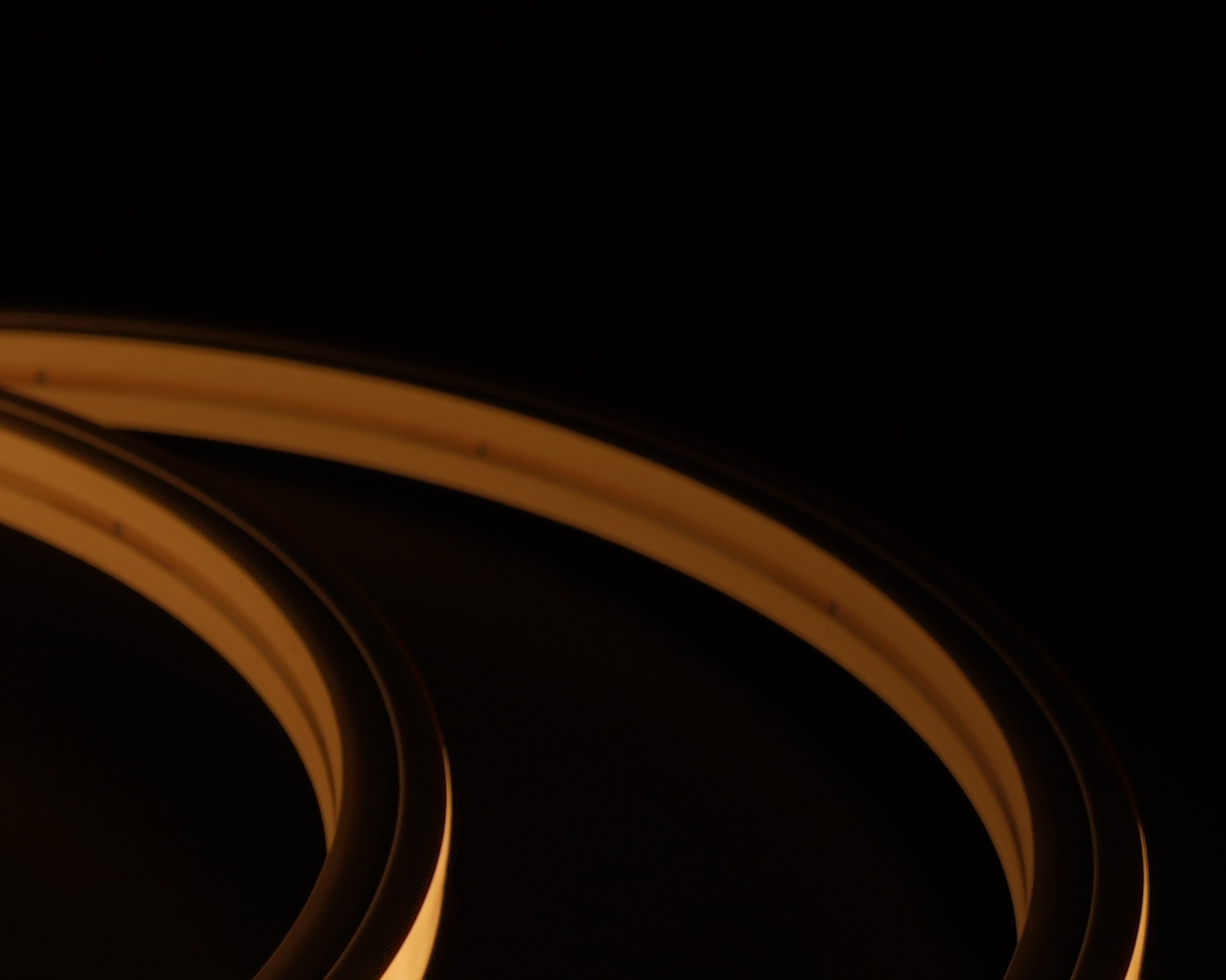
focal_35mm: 152
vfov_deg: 10.1
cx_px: -1195
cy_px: 1052
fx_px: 5514
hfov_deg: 11.5
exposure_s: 1/125
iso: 50
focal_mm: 33
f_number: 9
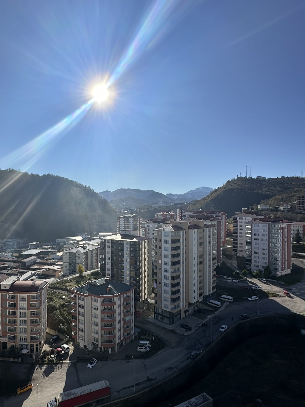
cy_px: 215
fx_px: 247
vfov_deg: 78.9
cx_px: 102
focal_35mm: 21
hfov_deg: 61.9
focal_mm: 2.22
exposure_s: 1/4464
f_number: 2.2
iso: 50
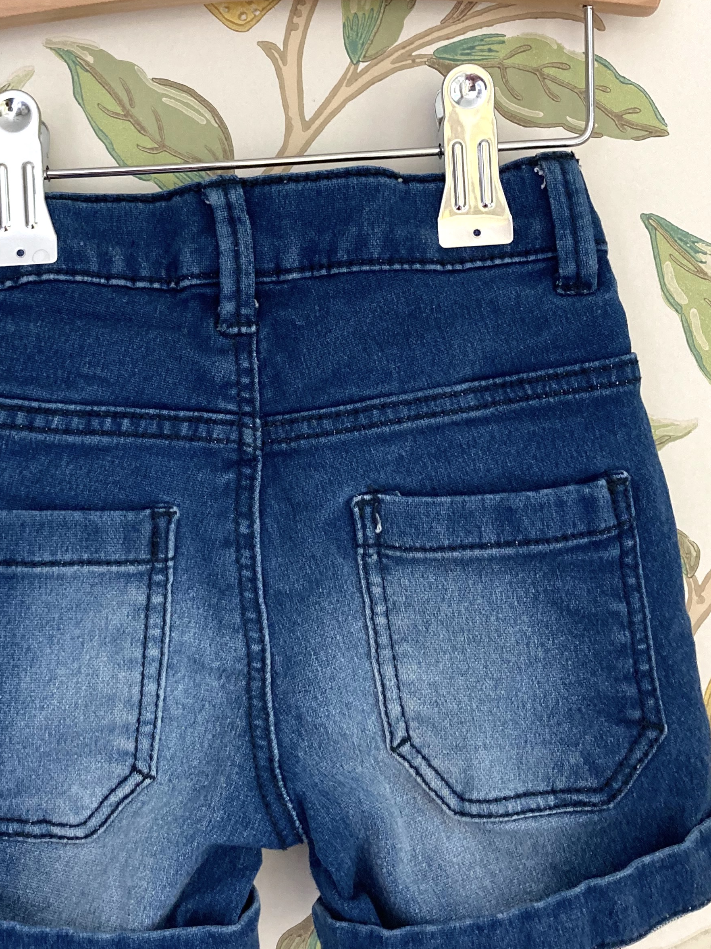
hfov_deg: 30.1
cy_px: 377
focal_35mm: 48
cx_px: 249
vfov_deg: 39.5
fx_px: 1315
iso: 160
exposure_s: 1/60
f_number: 1.8
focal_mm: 3.99
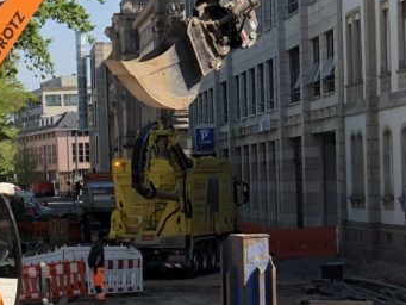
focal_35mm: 156
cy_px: 317
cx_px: 23
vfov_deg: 9.4
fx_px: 1830
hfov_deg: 12.5
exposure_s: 1/558
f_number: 2.4
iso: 16
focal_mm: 6
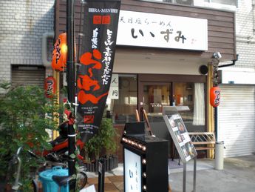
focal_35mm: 38
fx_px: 280
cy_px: 96
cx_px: 128
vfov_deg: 37.7
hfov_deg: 49.0
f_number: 3.1
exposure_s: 1/80
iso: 64
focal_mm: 6.3
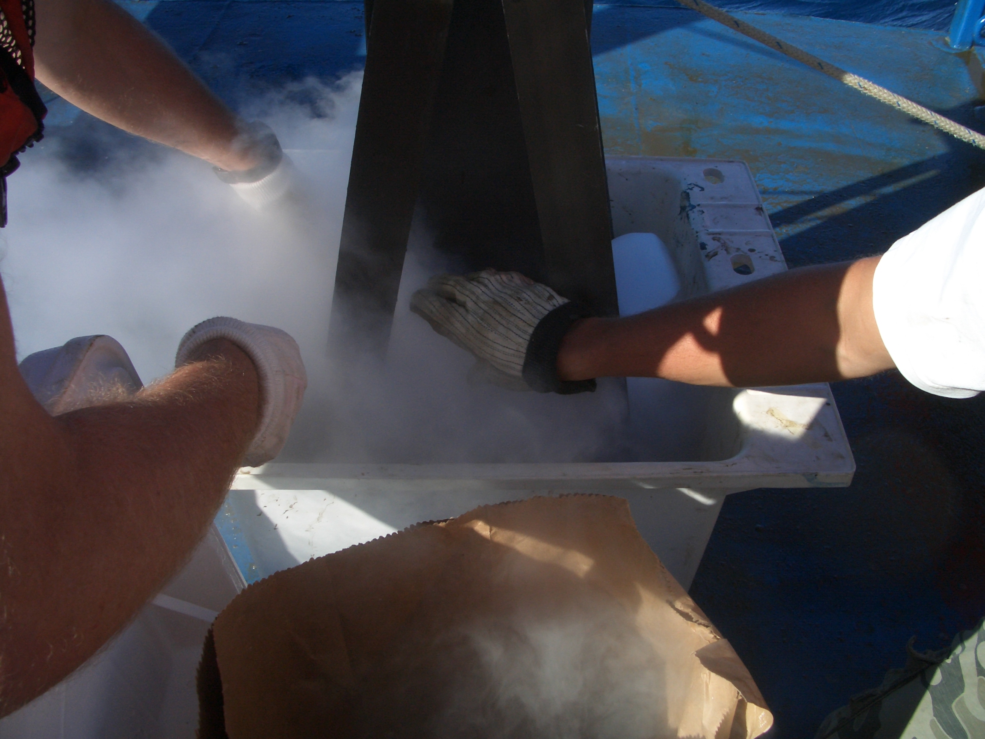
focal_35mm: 35
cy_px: 370
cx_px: 492
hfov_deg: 52.6
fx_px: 996
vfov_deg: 40.7
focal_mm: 5.8
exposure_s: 1/500
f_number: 4.3
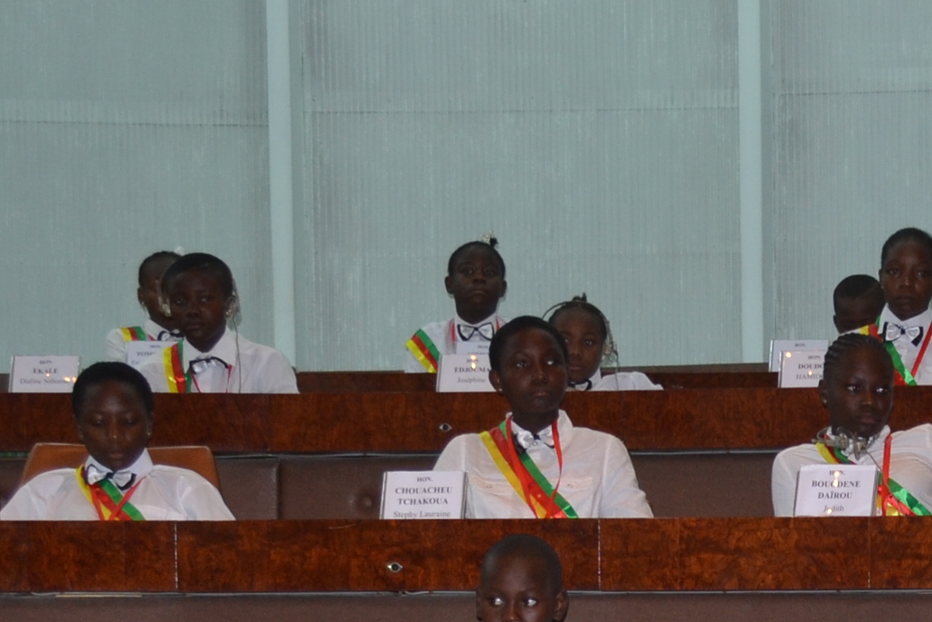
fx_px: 3185
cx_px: 1121
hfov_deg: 16.0
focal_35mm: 123
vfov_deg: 10.7
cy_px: 964
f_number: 4.2
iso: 400
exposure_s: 1/60
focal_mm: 26
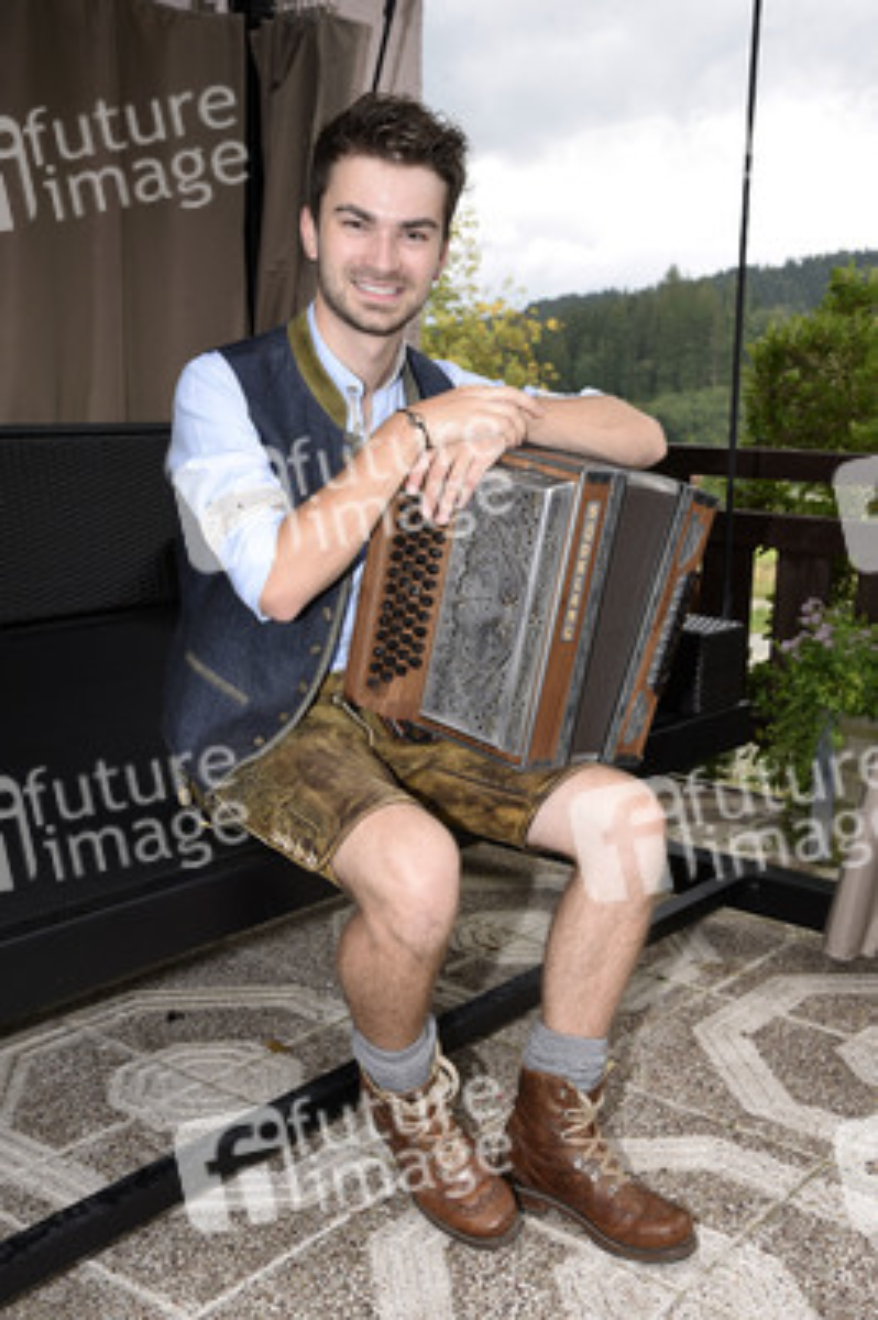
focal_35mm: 38
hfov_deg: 35.0
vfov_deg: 50.7
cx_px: 439
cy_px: 660
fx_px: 1392
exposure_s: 1/160
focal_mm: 38
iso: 640
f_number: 8
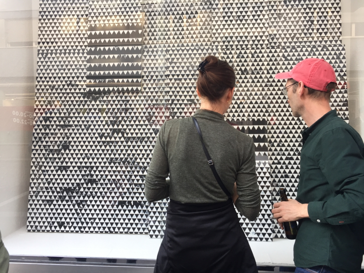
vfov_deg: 48.2
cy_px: 136
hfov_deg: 61.7
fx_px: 305
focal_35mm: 29
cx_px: 182
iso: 50
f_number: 2.2
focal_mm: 4.15
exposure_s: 1/100
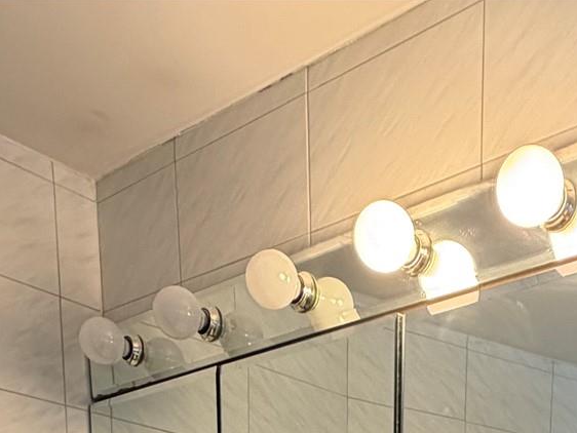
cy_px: 786
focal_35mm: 51
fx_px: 850
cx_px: 443
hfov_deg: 36.5
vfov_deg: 20.2
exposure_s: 1/60
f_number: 2.2
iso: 160
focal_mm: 2.22
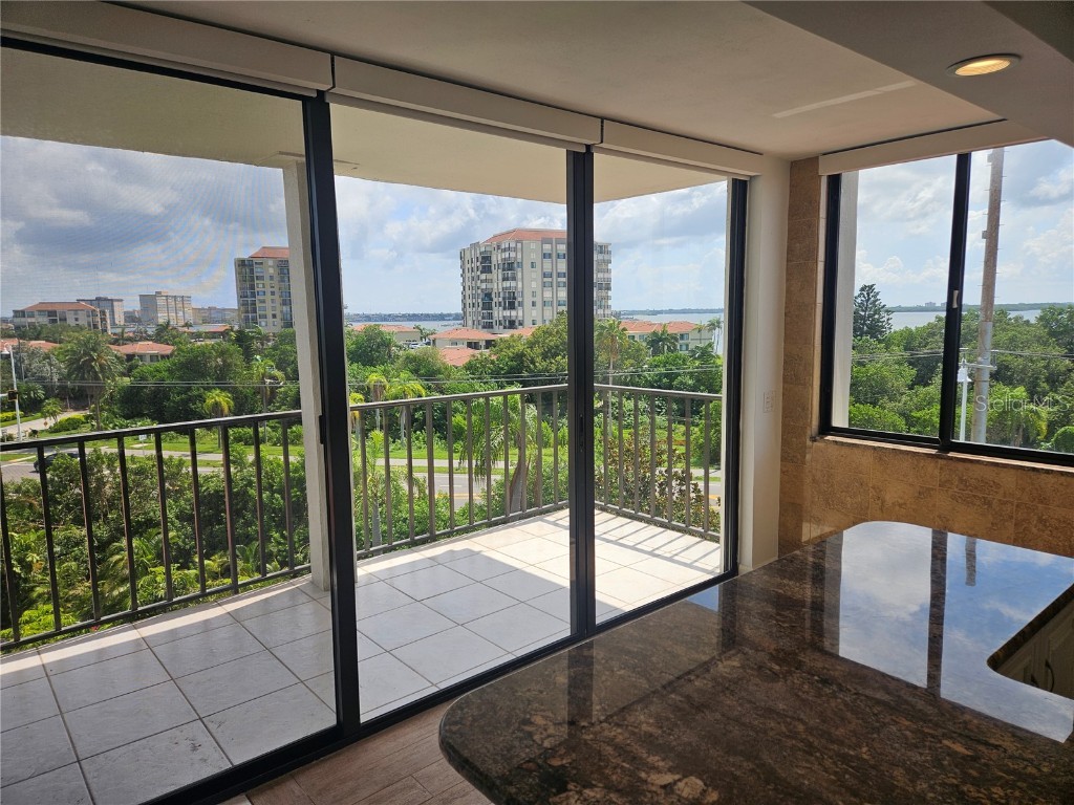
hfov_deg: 73.9
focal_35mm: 23
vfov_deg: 58.9
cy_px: 402
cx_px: 537
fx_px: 714
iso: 25
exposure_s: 1/818
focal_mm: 5.4
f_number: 1.8
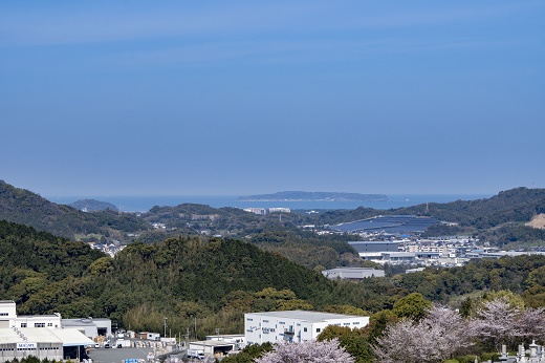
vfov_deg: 13.0
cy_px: 182
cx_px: 272
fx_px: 1589
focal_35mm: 105
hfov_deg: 19.5
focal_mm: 70
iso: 100
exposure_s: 1/160
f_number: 13
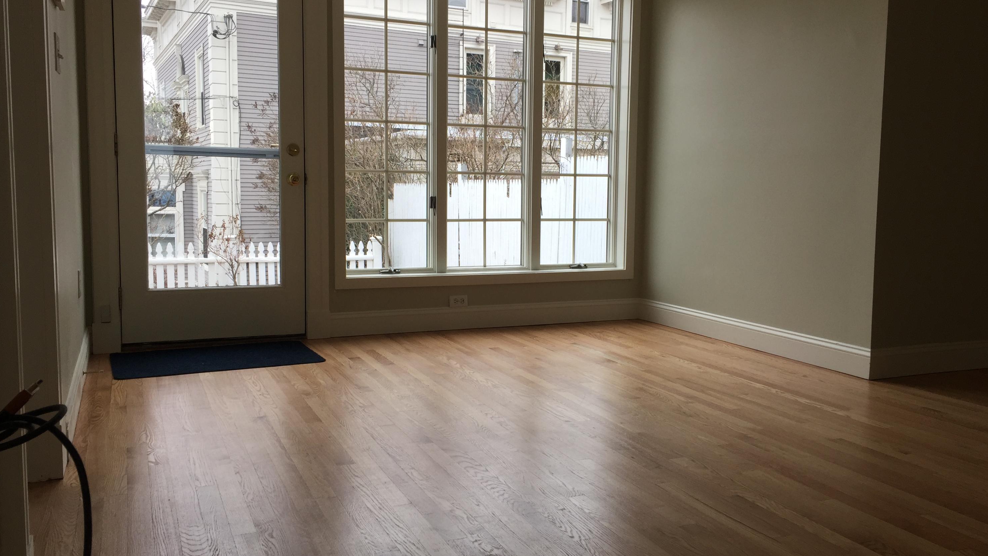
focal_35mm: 32
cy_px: 279
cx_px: 497
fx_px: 838
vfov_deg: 36.7
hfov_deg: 61.0
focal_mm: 4.15
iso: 32
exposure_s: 1/100
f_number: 2.2
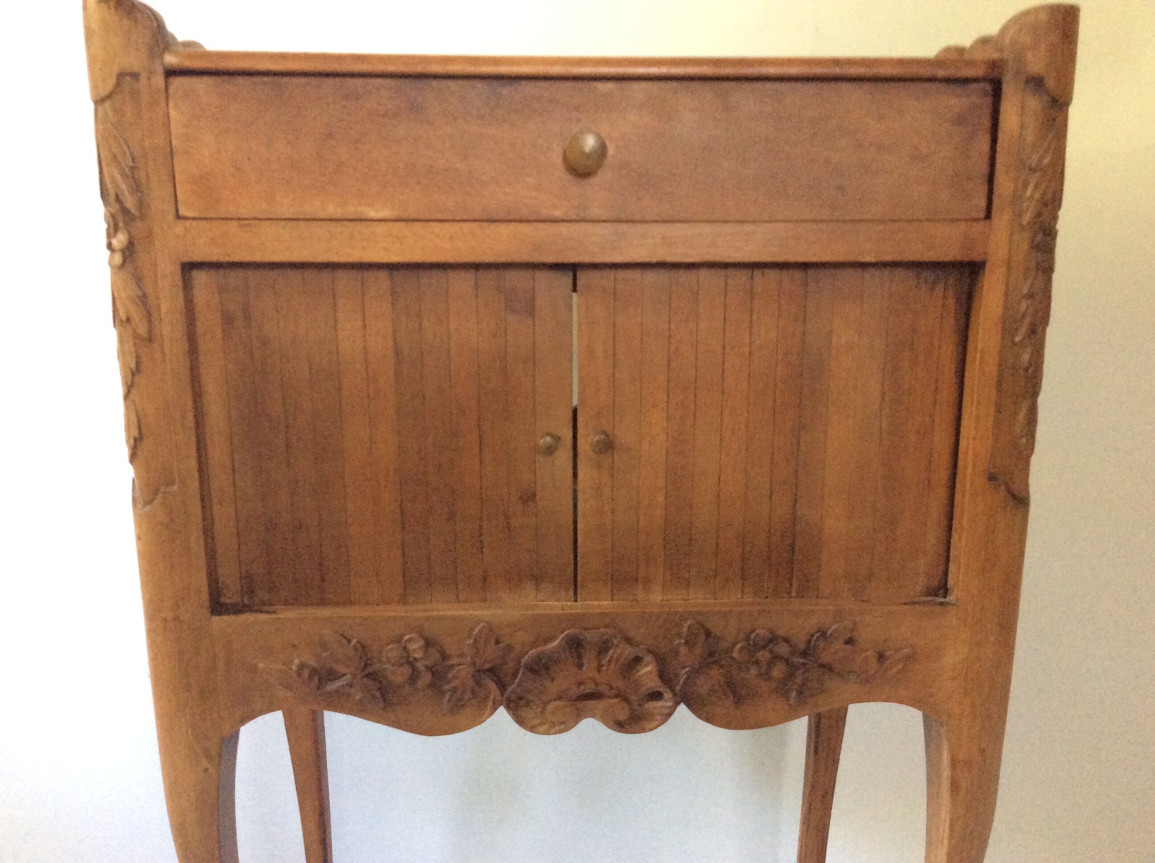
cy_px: 432
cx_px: 578
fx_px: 1066
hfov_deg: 56.9
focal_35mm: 32
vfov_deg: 44.1
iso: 320
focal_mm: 3.3
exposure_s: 1/20
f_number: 2.4
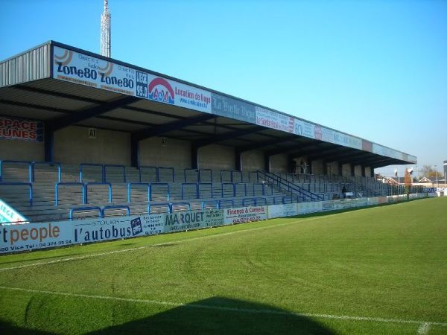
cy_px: 168
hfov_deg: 49.0
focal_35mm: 38
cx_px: 224
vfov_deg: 37.7
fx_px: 491
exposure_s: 1/370
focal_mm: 6.3
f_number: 3.2
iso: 50
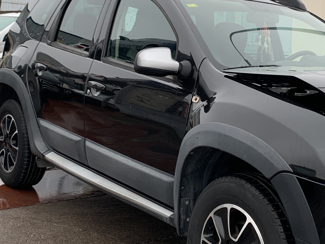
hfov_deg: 30.8
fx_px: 582
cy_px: 101
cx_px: 236
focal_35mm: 62
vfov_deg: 23.6
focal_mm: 4.25
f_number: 1.8
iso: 32
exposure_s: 1/122
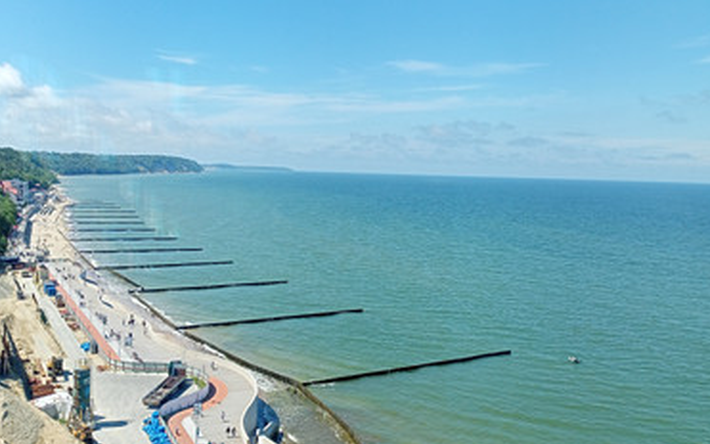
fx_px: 774
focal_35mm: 40
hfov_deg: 49.3
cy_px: 232
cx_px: 357
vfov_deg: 32.0
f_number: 1.8
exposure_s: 1/1808
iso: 113
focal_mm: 4.69
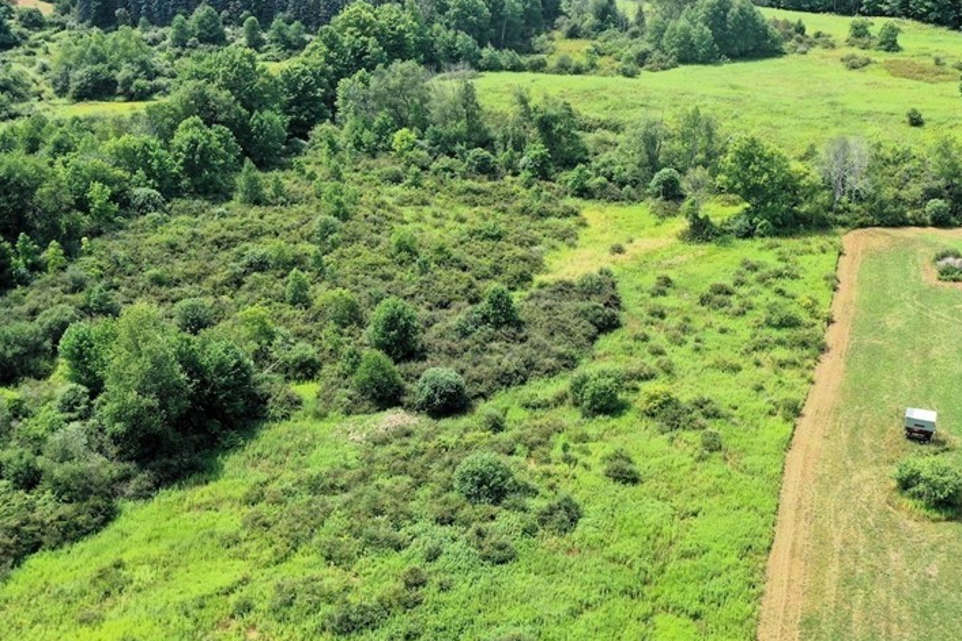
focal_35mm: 43
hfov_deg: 45.2
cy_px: 269
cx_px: 585
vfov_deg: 31.1
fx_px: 1149
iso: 100
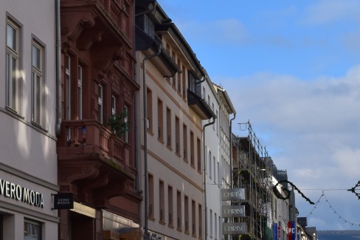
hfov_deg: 19.0
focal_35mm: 107
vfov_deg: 12.7
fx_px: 1070
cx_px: 266
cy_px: 182
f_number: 11
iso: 320
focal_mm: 34
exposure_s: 1/500
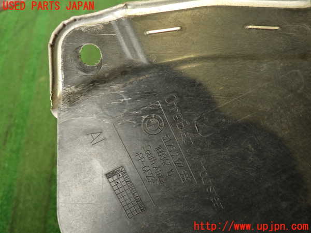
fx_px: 225
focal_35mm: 25
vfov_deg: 54.9
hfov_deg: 69.4
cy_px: 116
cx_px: 156
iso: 320
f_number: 2
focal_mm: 4.5
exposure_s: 1/30
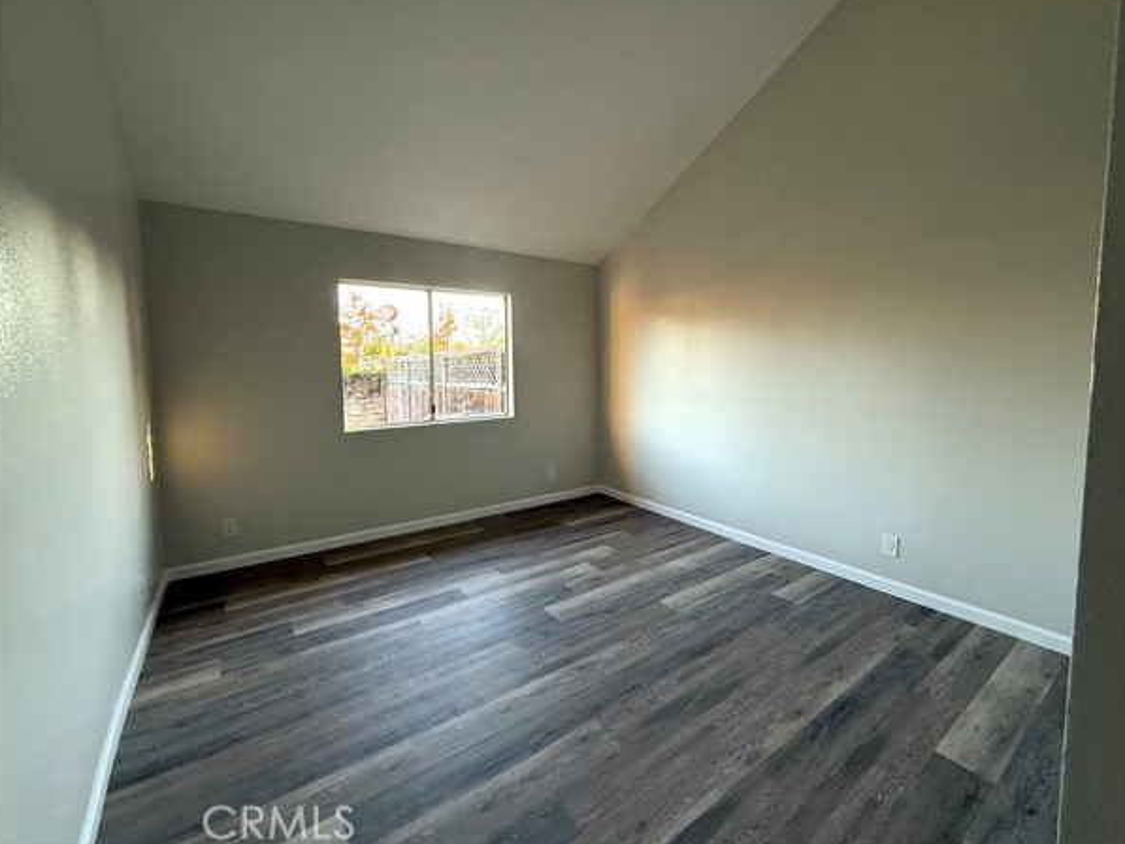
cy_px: 398
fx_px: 488
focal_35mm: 15
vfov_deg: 81.7
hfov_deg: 98.1
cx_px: 590
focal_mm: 2.22
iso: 250
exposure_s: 1/99
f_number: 2.2
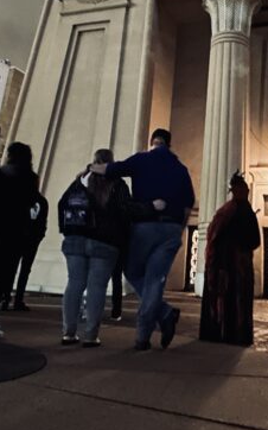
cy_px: 83
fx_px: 491
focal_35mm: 42
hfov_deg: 30.3
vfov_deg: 44.8
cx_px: 181
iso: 2000
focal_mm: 2.22
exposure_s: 1/8
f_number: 2.2
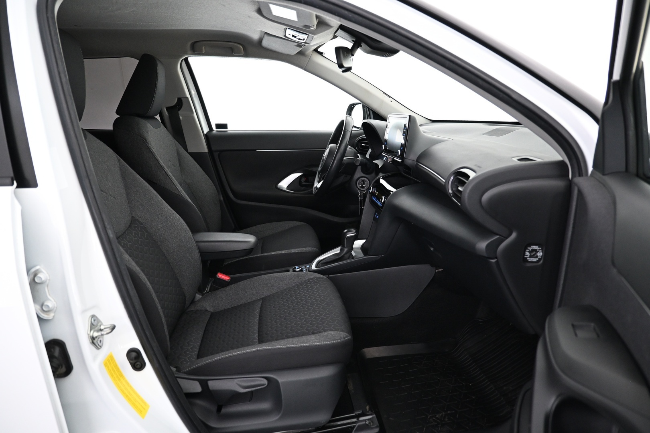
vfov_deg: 53.1
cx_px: 325
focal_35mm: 24
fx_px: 433
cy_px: 216
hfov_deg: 73.7
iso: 1400
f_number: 3.5
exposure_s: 1/25
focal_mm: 16
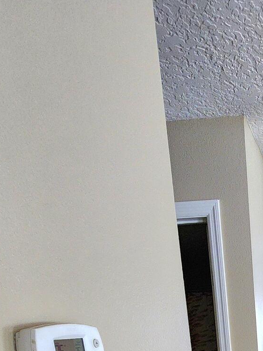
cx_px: 295
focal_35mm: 35
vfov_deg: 35.6
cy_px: 457
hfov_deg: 34.6
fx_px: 355
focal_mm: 2.2
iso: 500
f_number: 2.2
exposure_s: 1/30
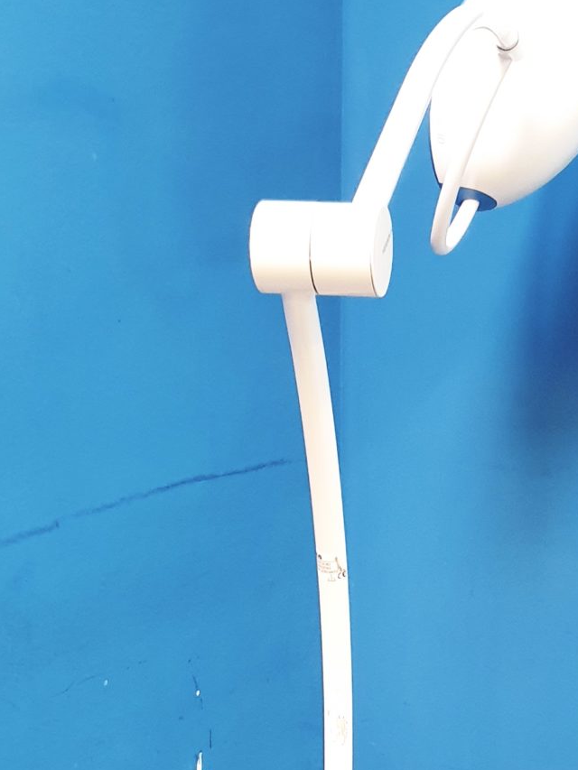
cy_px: 804
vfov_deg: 23.7
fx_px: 1736
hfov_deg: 18.9
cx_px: 359
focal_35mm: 78
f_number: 1.5
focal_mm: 4.3
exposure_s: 1/50
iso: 320
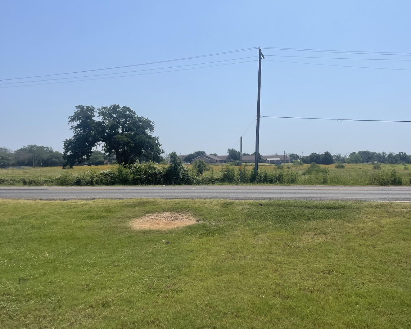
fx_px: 389
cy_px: 152
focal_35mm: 32
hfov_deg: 55.3
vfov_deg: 45.8
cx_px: 243
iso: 32
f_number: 1.6
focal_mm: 4.2
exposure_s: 1/7813
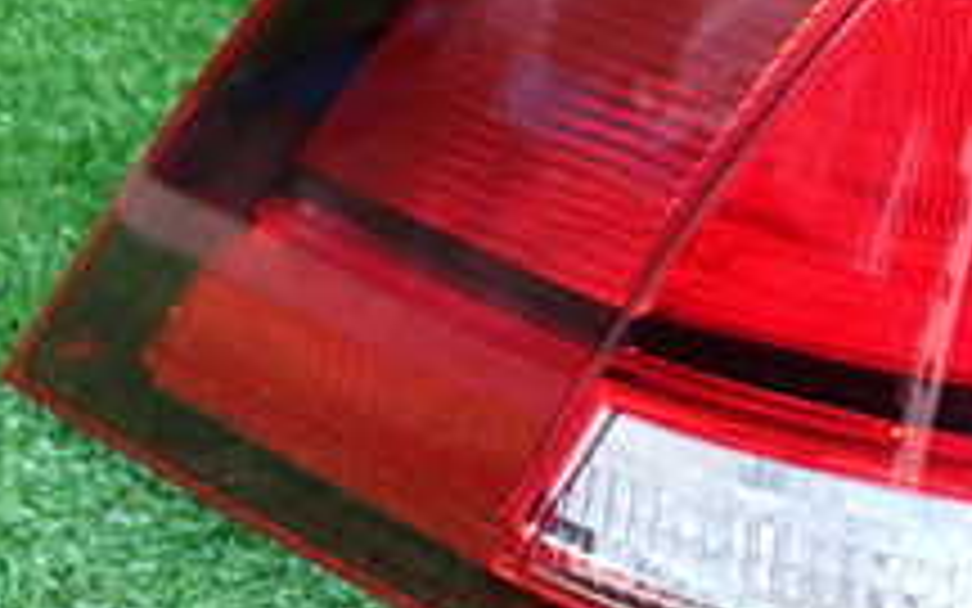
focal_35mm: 106
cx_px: 1260
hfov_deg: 18.3
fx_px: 2808
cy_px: 203
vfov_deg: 12.3
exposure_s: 1/40
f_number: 2.5
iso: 640
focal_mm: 6.37
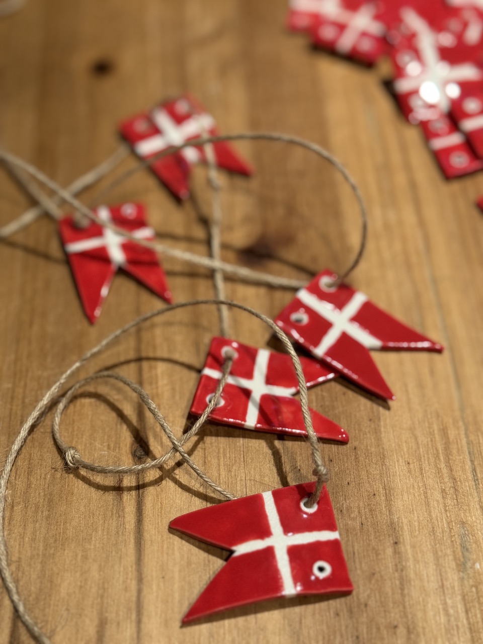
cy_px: 322
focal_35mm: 48
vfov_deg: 39.7
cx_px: 242
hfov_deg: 30.3
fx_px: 893
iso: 160
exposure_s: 1/50
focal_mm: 6.86
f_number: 1.78
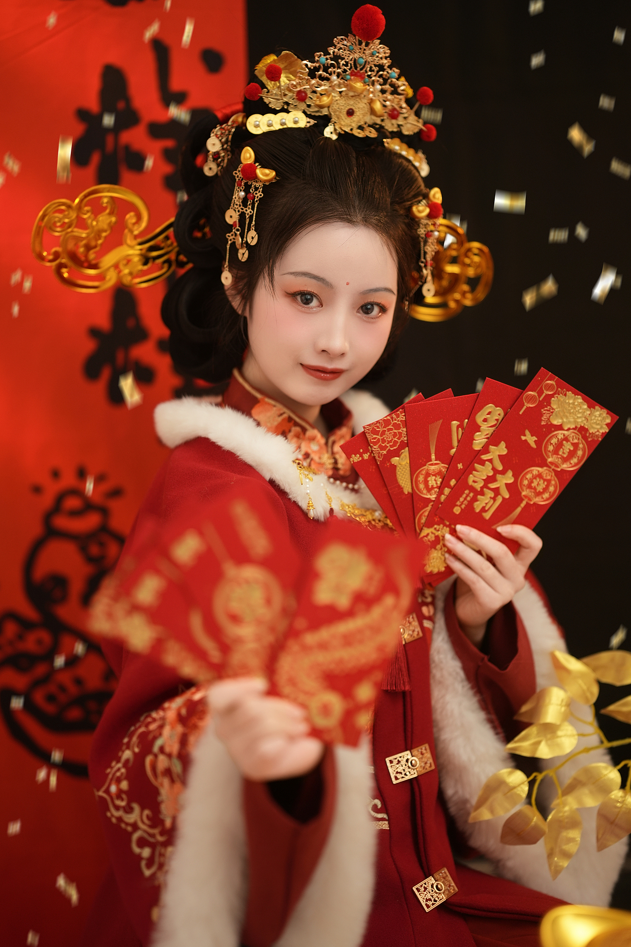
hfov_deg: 15.9
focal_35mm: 86
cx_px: 313
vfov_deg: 23.6
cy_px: 474
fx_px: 2261
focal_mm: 85
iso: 250
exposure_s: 1/100
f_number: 1.4
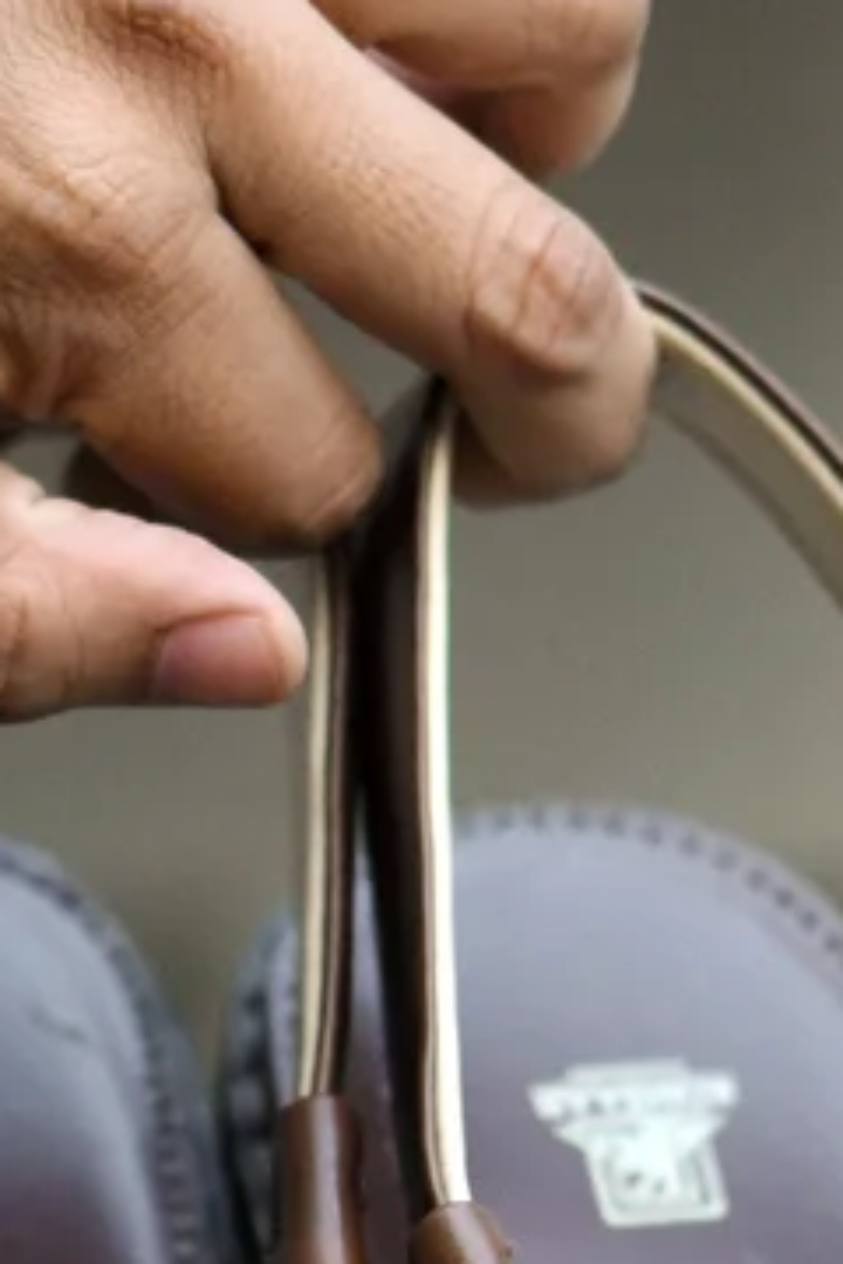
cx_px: 453
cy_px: 1152
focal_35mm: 208
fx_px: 7305
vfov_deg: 9.8
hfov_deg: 6.6
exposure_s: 1/250
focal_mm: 50
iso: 5000
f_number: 1.8
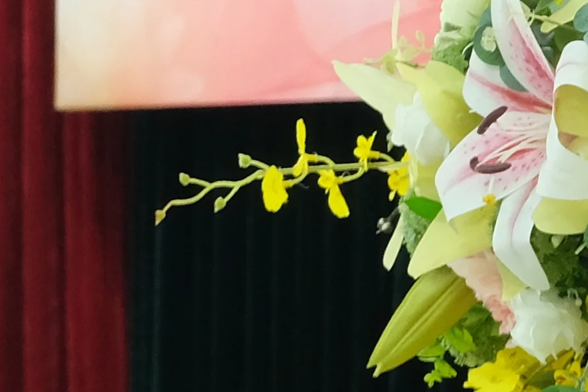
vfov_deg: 3.9
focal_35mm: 356
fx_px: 5815
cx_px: 1377
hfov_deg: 5.6
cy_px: -96
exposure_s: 1/30
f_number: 5.2
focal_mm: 36.3
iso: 1250
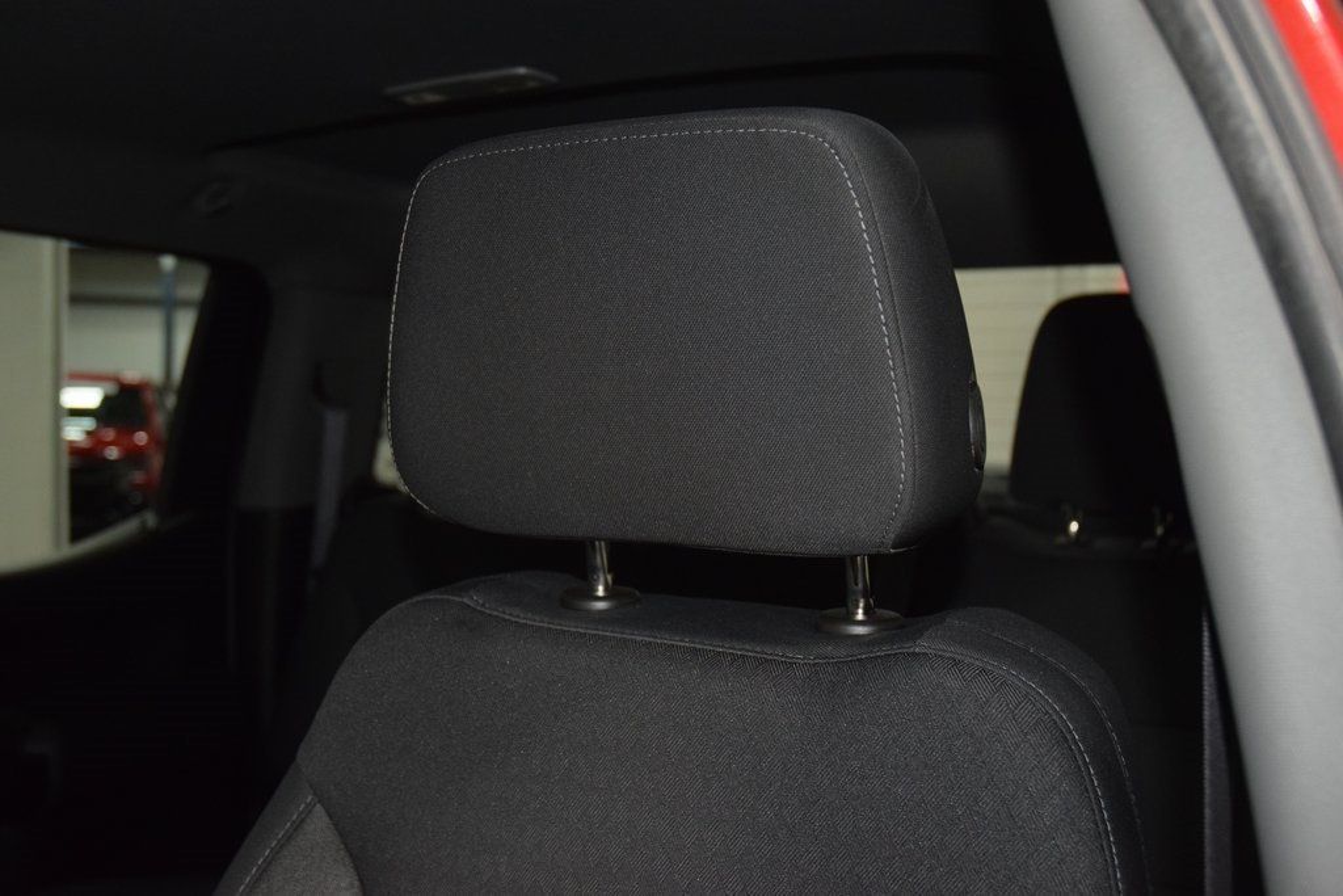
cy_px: 448
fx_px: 1399
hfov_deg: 51.3
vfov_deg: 35.5
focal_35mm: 38
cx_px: 672
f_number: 3.8
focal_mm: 25
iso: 1800
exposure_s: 1/40
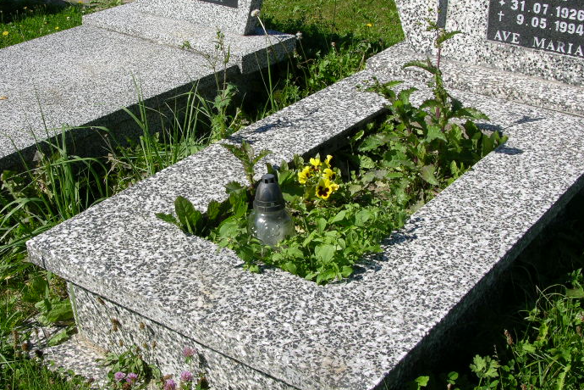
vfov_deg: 25.0
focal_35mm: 54
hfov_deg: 36.7
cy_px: 160
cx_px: 228
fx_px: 876
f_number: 6.3
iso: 50
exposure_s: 1/243
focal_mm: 8.9
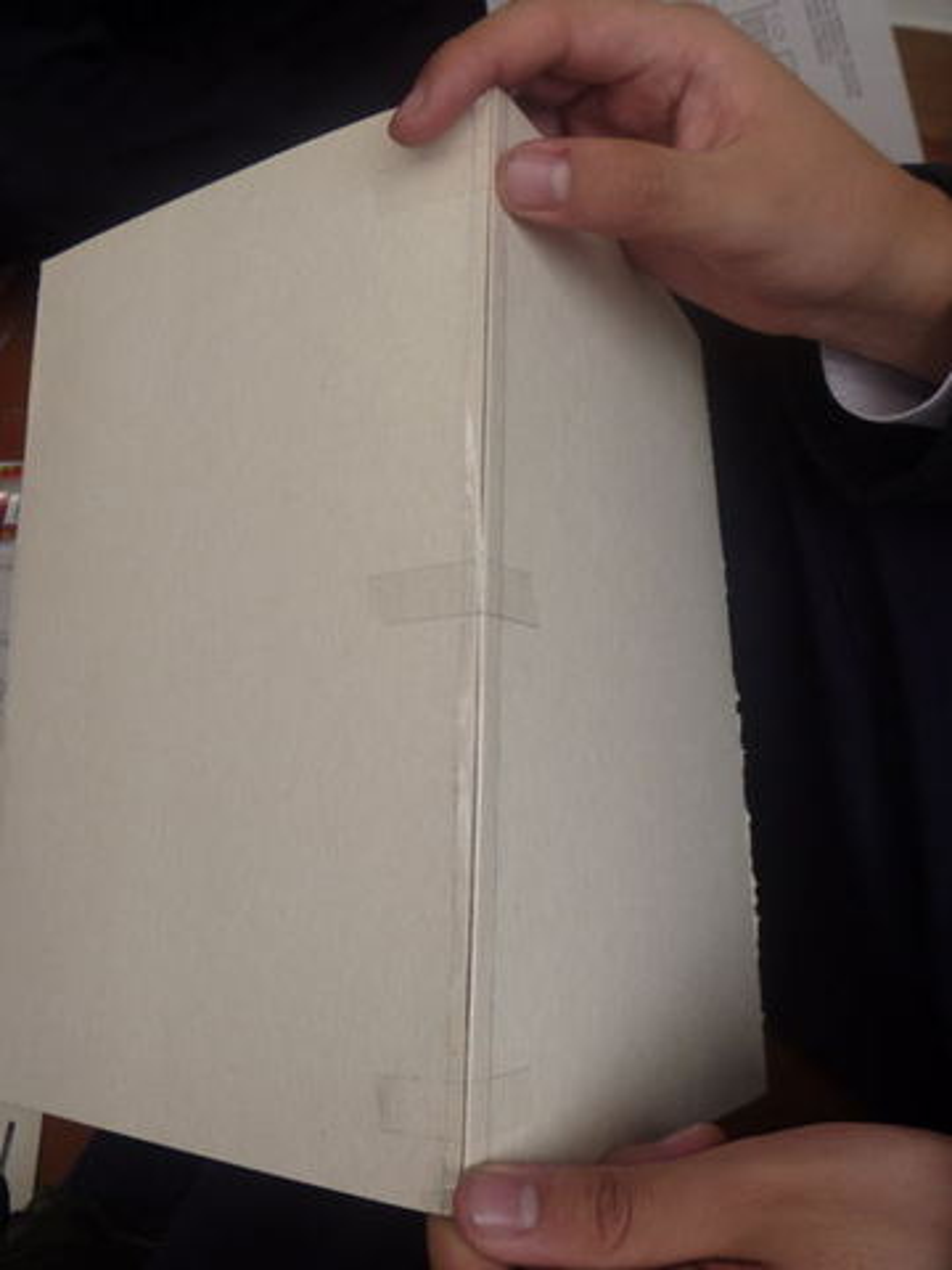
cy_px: 635
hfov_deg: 40.7
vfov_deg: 52.6
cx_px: 476
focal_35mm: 35
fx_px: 1283
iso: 80
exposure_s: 1/100
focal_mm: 6.3
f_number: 3.5
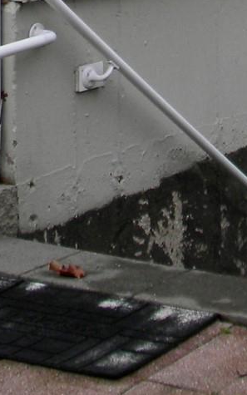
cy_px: -169
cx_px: 456
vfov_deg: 15.3
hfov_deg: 9.7
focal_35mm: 128
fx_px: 1378
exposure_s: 1/305
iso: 80
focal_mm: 5
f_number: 3.5
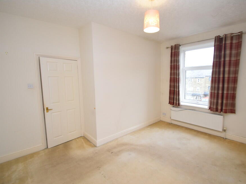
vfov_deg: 74.7
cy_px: 94
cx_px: 135
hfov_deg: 90.8
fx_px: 121
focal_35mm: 17
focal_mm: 10
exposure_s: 1/80
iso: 800
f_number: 4.5
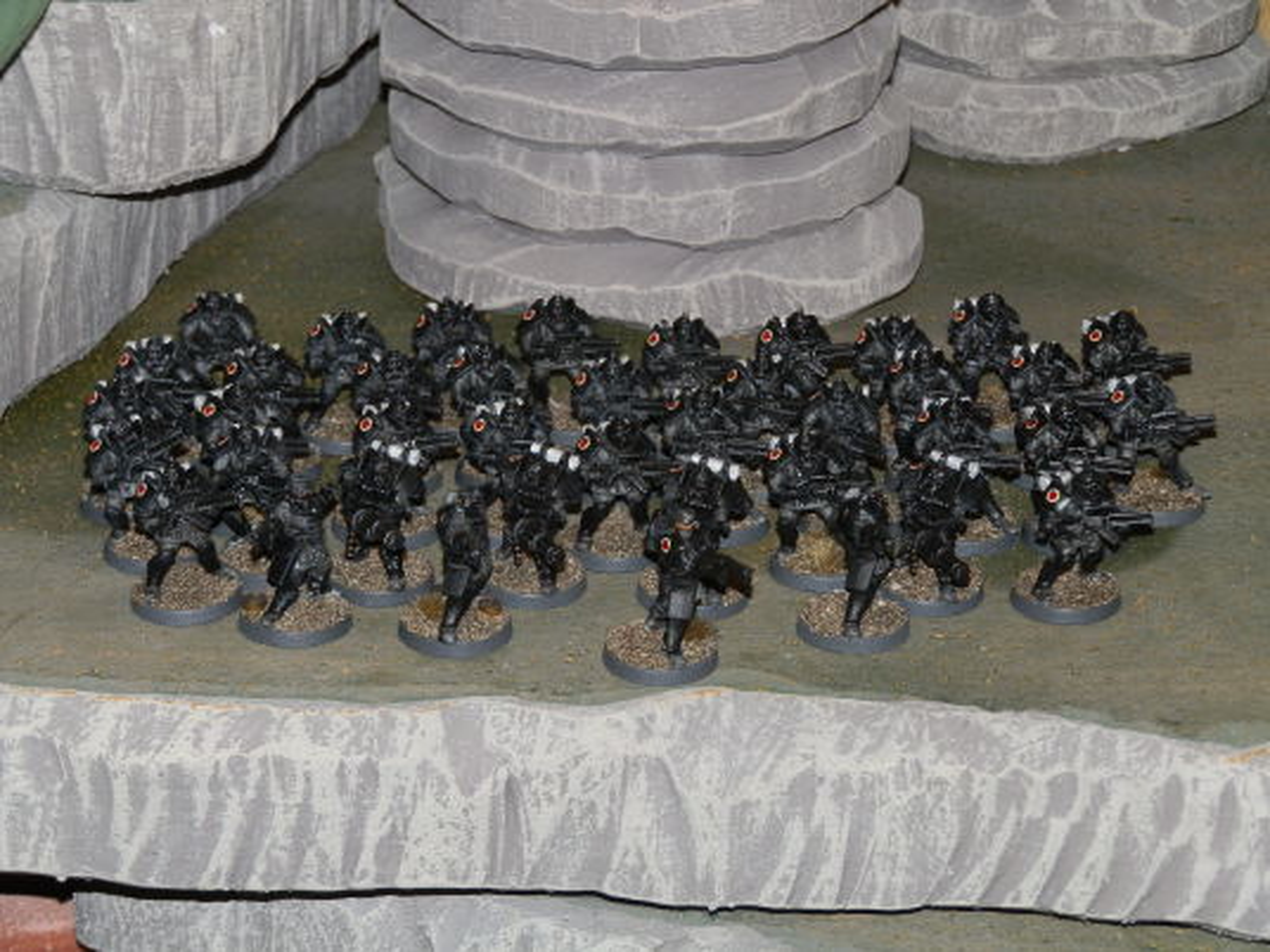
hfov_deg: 17.9
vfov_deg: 13.5
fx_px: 4036
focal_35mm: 110
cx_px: 635
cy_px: 476
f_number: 4.1
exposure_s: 1/160
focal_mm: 19.78
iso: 100
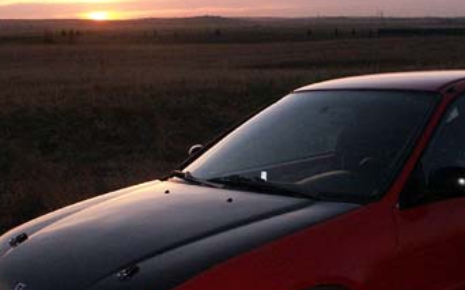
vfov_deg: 18.0
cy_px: 121
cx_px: 250
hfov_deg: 28.6
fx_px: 912
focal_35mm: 72
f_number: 2.8
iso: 200
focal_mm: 7.59
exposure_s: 1/500
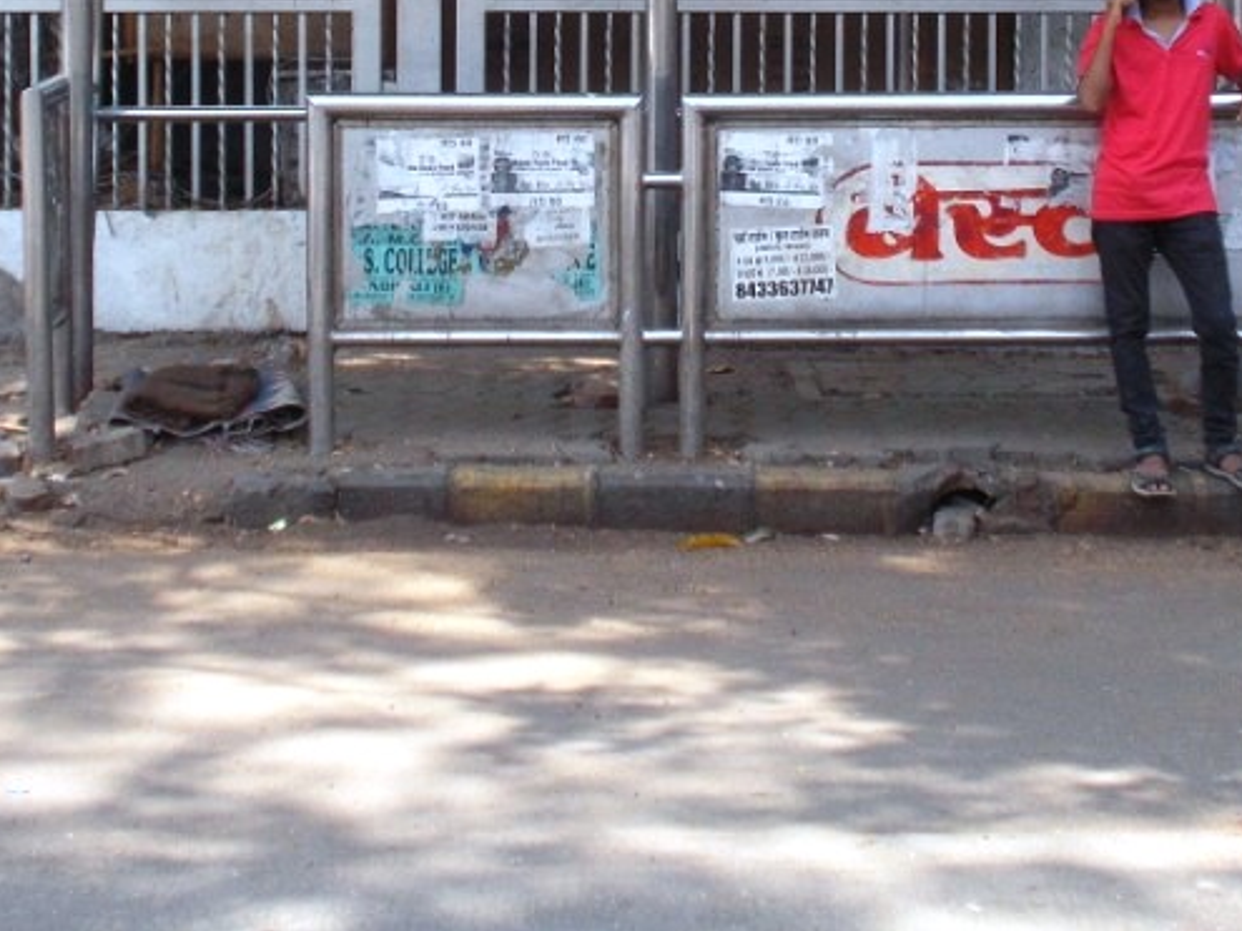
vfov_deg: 15.9
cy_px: -30
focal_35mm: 91
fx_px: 3264
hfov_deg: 21.5
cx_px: 635
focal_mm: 7.9
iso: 125
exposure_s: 1/250
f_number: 4.2
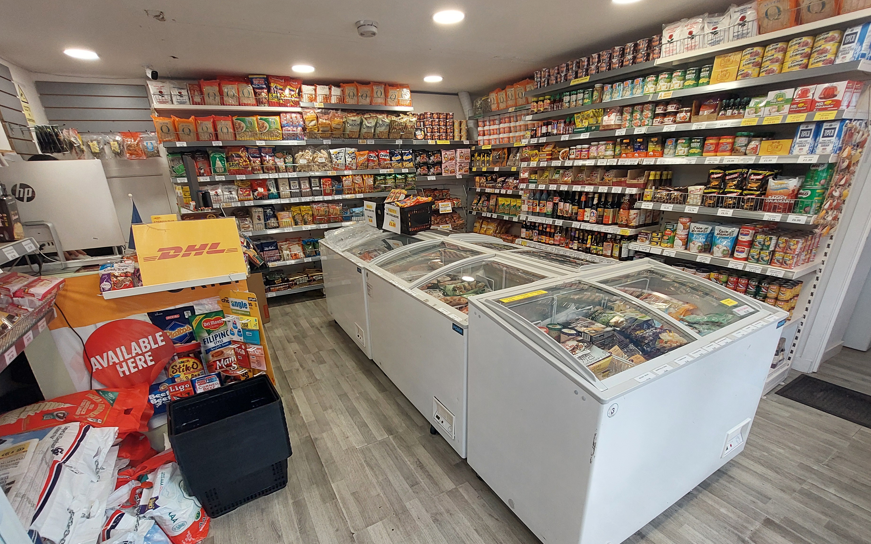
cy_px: 326
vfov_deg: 74.0
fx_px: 356
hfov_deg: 101.4
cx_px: 424
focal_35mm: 15
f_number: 2.2
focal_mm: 1.74
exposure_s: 1/50
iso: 80
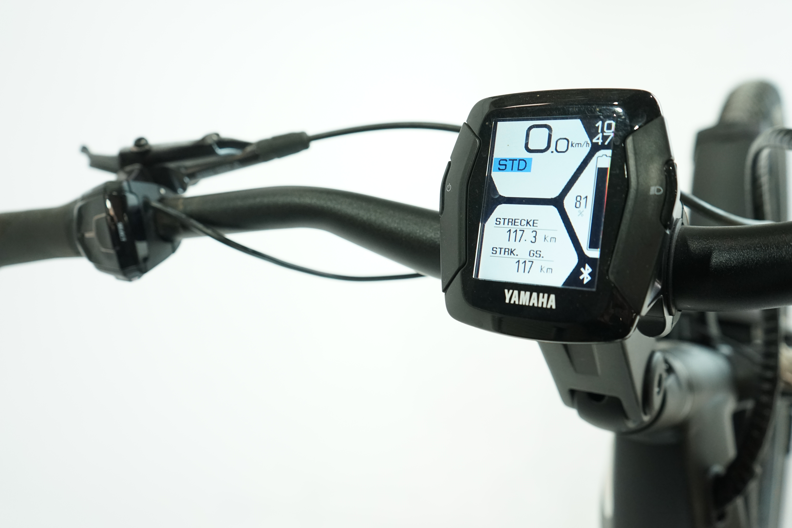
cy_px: 264
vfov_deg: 43.6
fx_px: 660
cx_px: 396
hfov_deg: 61.9
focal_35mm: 30
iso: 2000
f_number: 4.5
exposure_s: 1/200
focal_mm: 30
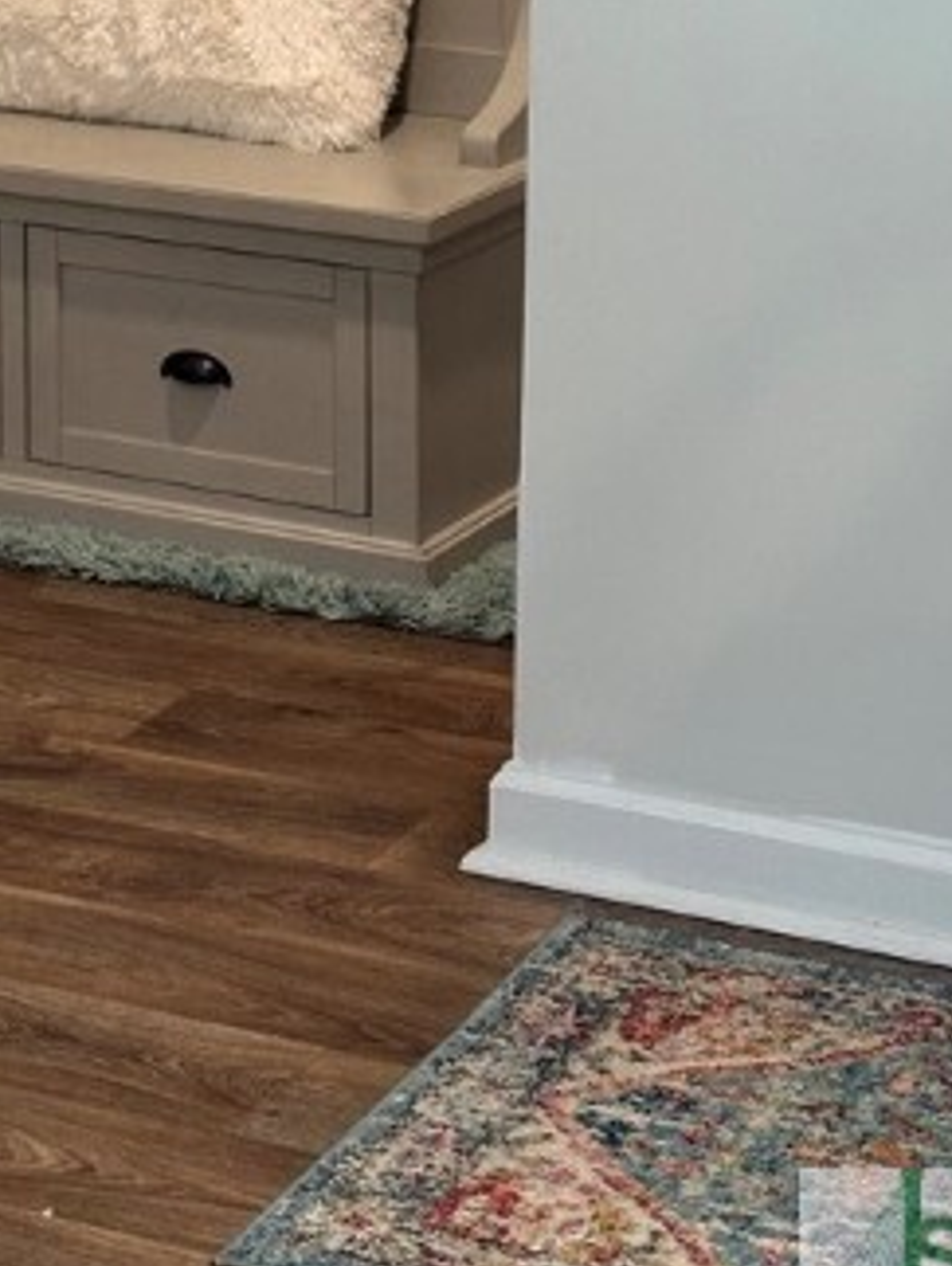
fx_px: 4172
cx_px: 121
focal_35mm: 114
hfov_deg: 12.9
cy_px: -149
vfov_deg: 16.7
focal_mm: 6.86
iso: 200
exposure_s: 1/60
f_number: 1.78
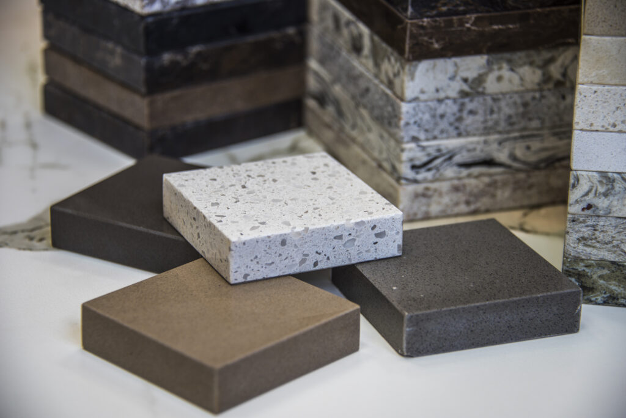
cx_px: 313
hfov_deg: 17.6
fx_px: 2018
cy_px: 209
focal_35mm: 116
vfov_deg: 11.8
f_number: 5.6
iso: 64
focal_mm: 116
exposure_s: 1/15
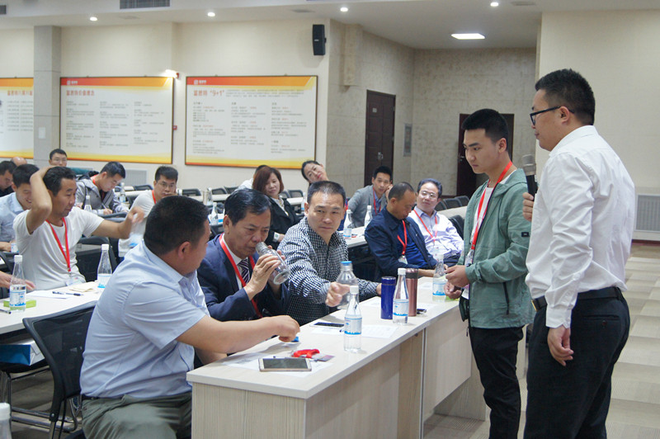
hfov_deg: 43.6
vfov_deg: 29.8
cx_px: 330
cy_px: 220
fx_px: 824
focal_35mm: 45
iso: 1600
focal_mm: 30
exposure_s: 1/40
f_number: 4.5
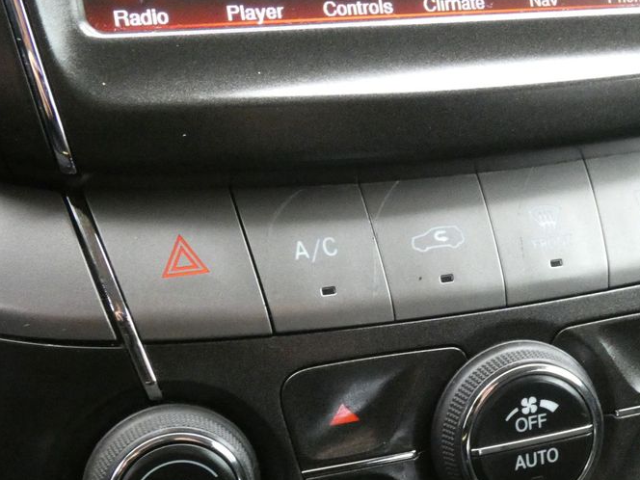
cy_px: 321
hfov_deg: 35.1
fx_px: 998
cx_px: 446
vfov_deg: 26.9
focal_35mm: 54
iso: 1600
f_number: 5.6
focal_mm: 6.2
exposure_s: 1/40
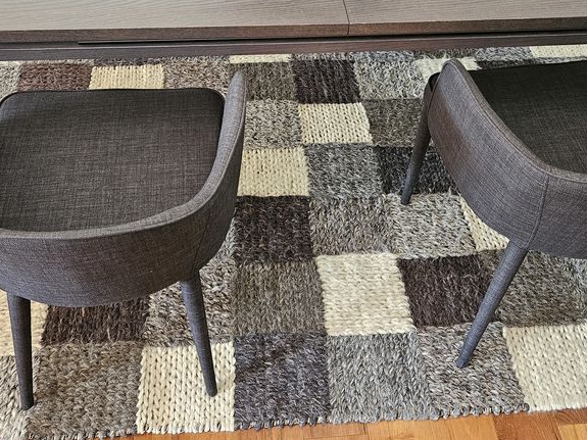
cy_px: 85
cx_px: 312
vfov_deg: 34.8
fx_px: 678
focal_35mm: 40
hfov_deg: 46.8
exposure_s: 1/100
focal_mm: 5.4
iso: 640
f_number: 1.8
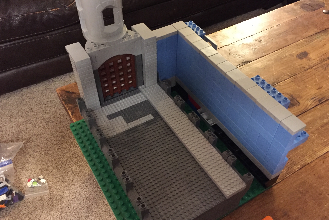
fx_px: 292
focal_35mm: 32
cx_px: 166
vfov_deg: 41.0
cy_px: 124
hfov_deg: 58.7
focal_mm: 4.15
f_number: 2.2
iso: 400
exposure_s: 1/15
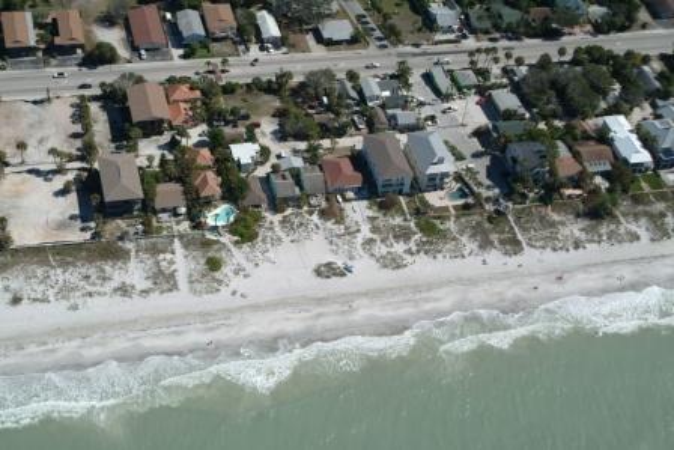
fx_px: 1039
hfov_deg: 35.9
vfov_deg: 24.4
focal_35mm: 56
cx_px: 337
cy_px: 225
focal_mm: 37
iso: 100
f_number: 5.6
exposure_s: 1/750
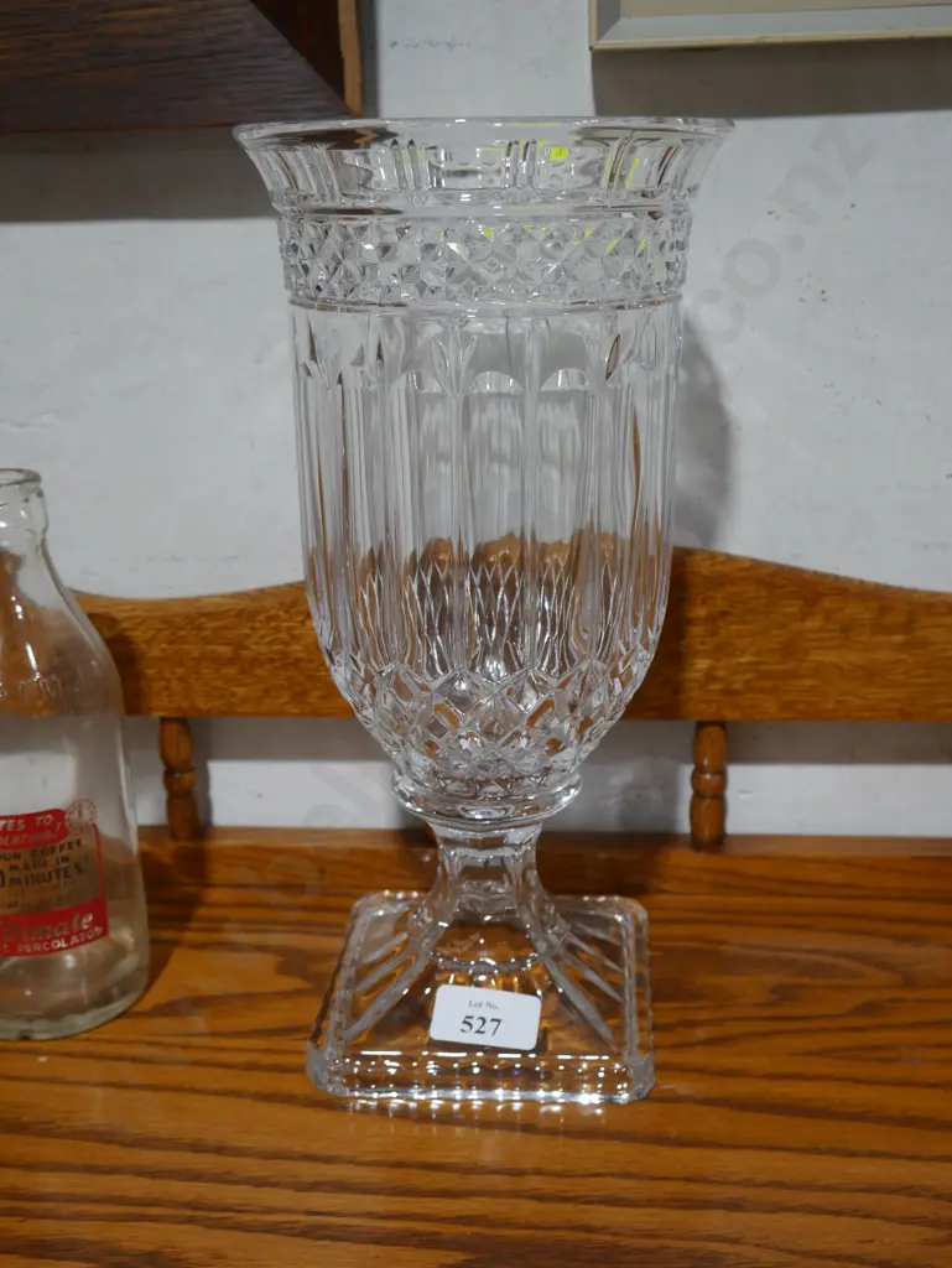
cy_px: 634
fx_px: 1466
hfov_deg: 36.0
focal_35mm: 40
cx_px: 476
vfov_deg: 46.8
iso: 320
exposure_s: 1/60
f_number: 4.4
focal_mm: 20
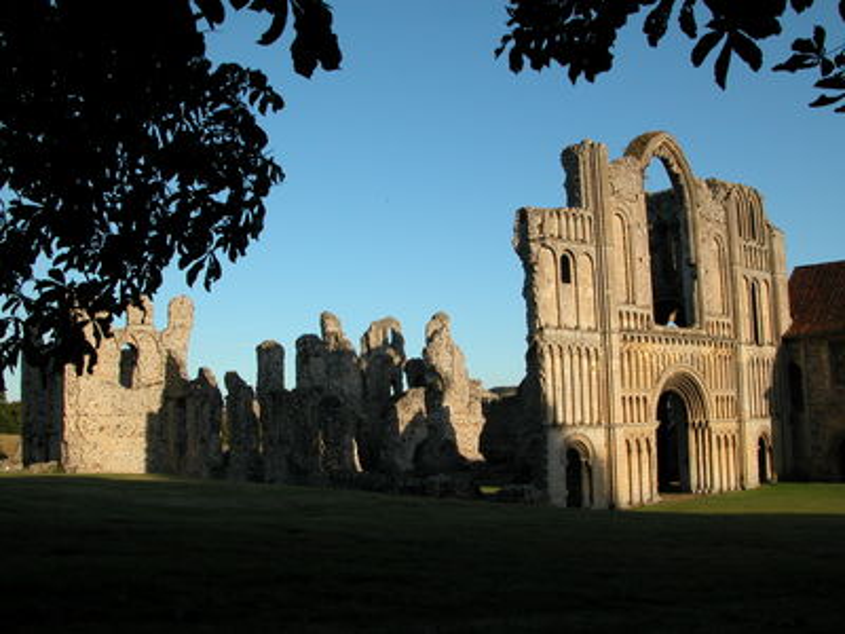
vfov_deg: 40.7
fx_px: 854
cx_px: 422
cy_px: 317
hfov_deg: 52.6
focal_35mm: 35
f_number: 6.3
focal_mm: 8.9
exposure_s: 1/293
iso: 100
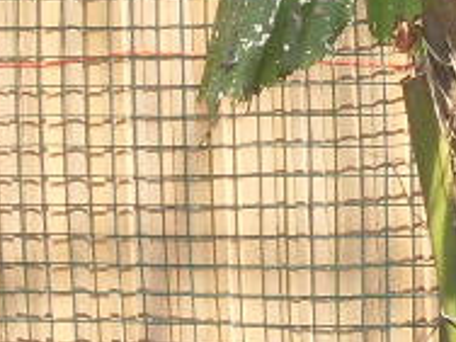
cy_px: -153
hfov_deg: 3.5
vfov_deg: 2.6
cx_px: 1087
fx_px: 7390
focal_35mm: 561
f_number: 4.8
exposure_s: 1/60
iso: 120
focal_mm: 17.1
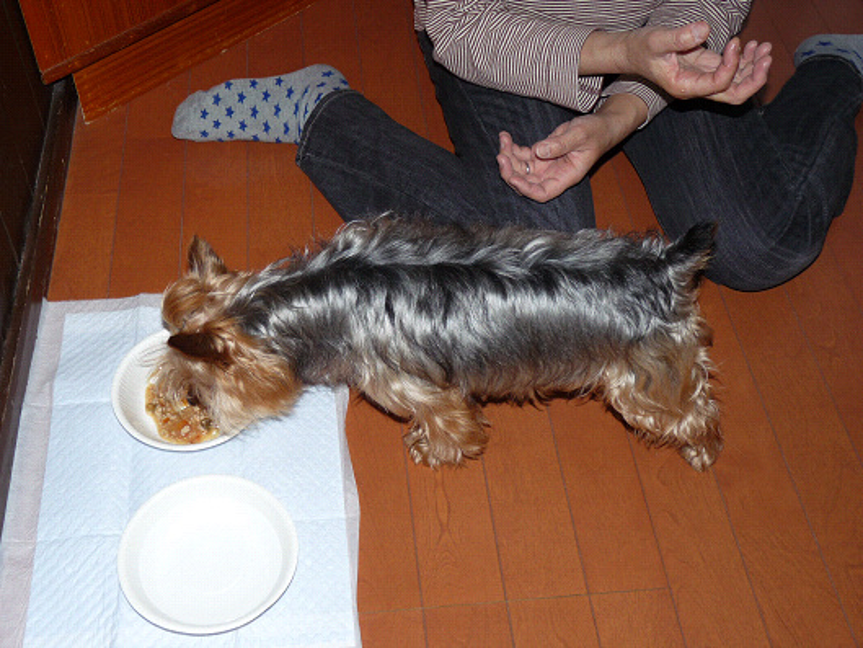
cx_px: 432
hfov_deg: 43.8
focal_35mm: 43
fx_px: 1072
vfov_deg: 33.6
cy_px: 324
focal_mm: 7.6
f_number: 3
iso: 100
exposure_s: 1/30
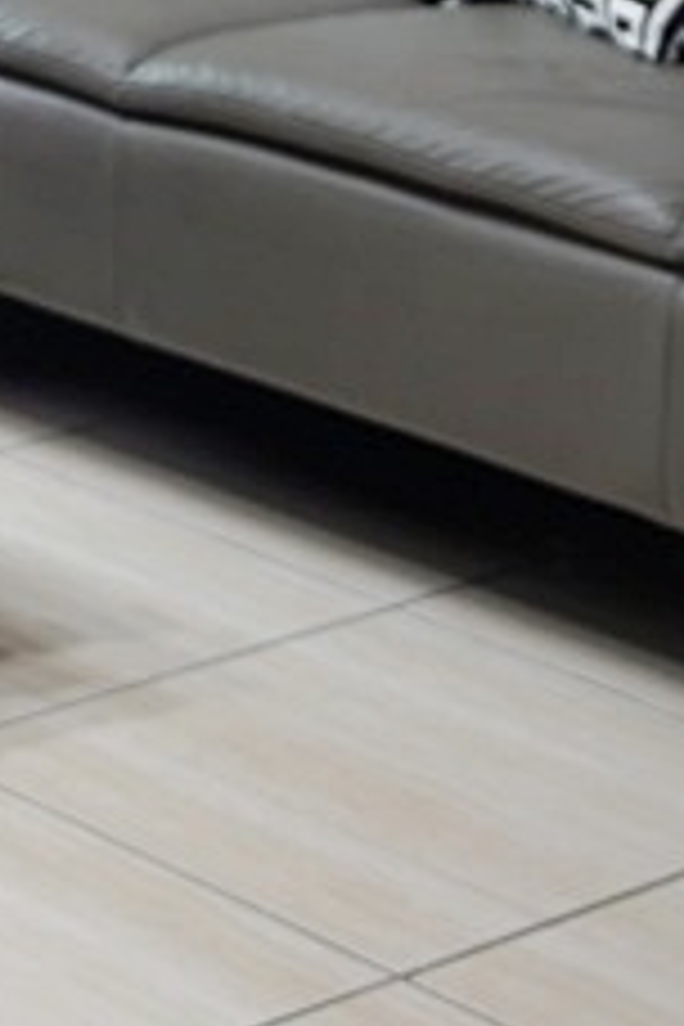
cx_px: -292
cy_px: 382
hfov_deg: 8.8
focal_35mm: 153
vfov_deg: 13.4
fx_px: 4361
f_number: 4.5
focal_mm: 25
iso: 100
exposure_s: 1/10
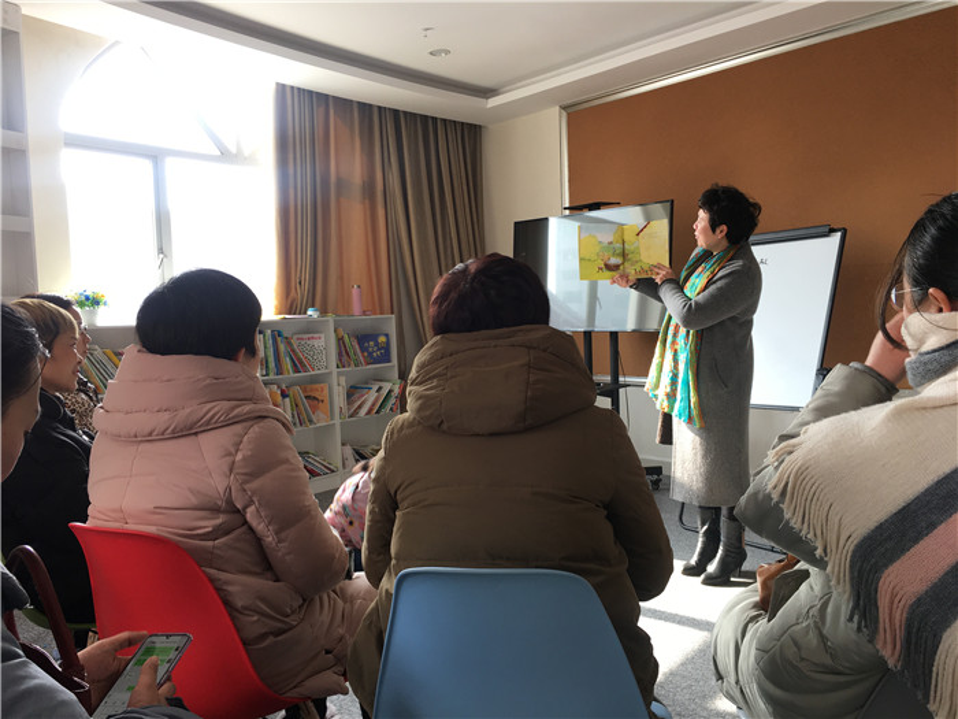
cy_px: 360
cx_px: 479
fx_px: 803
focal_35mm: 29
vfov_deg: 48.2
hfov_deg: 61.7
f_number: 2.2
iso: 32
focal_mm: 4.15
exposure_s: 1/50
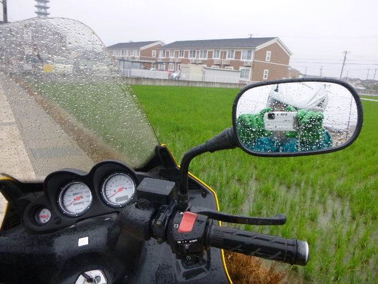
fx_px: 273
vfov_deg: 54.9
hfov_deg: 69.4
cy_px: 142
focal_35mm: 25
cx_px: 189
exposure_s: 1/60
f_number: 3.9
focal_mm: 4.5
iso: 320
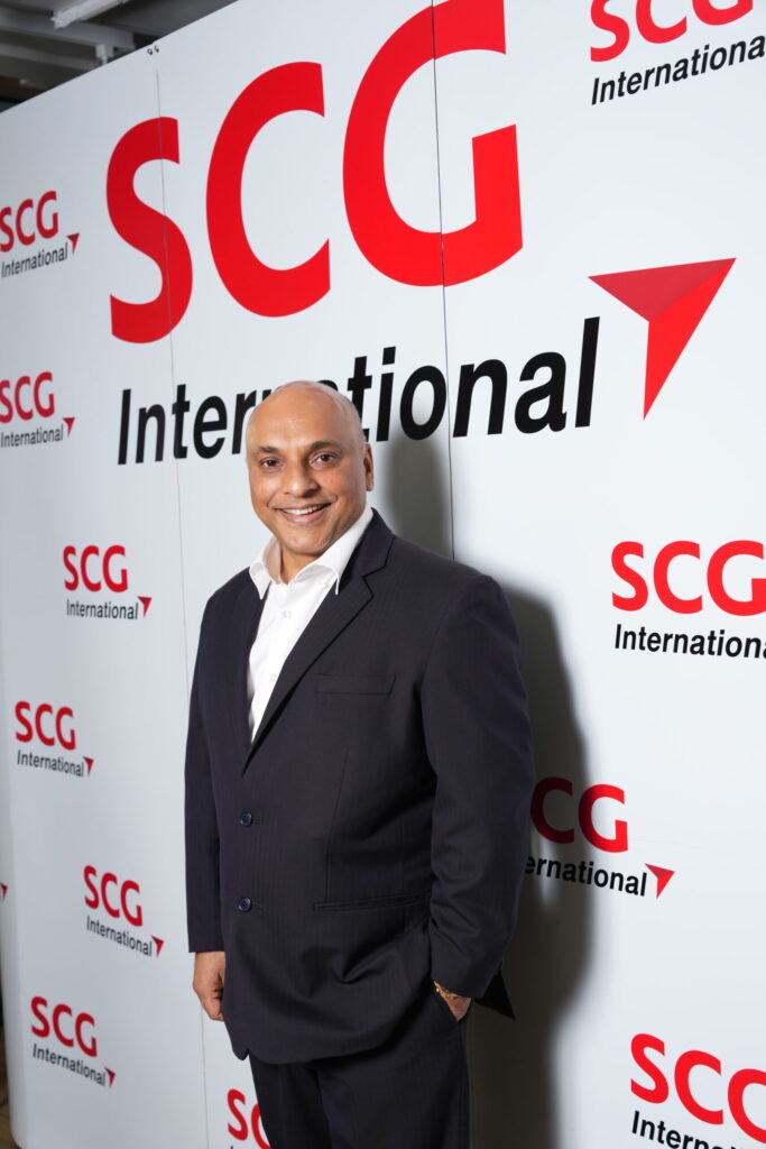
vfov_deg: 41.1
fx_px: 1531
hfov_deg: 28.1
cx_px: 383
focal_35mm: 48
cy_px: 574
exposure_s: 1/125
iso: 200
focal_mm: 48
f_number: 5
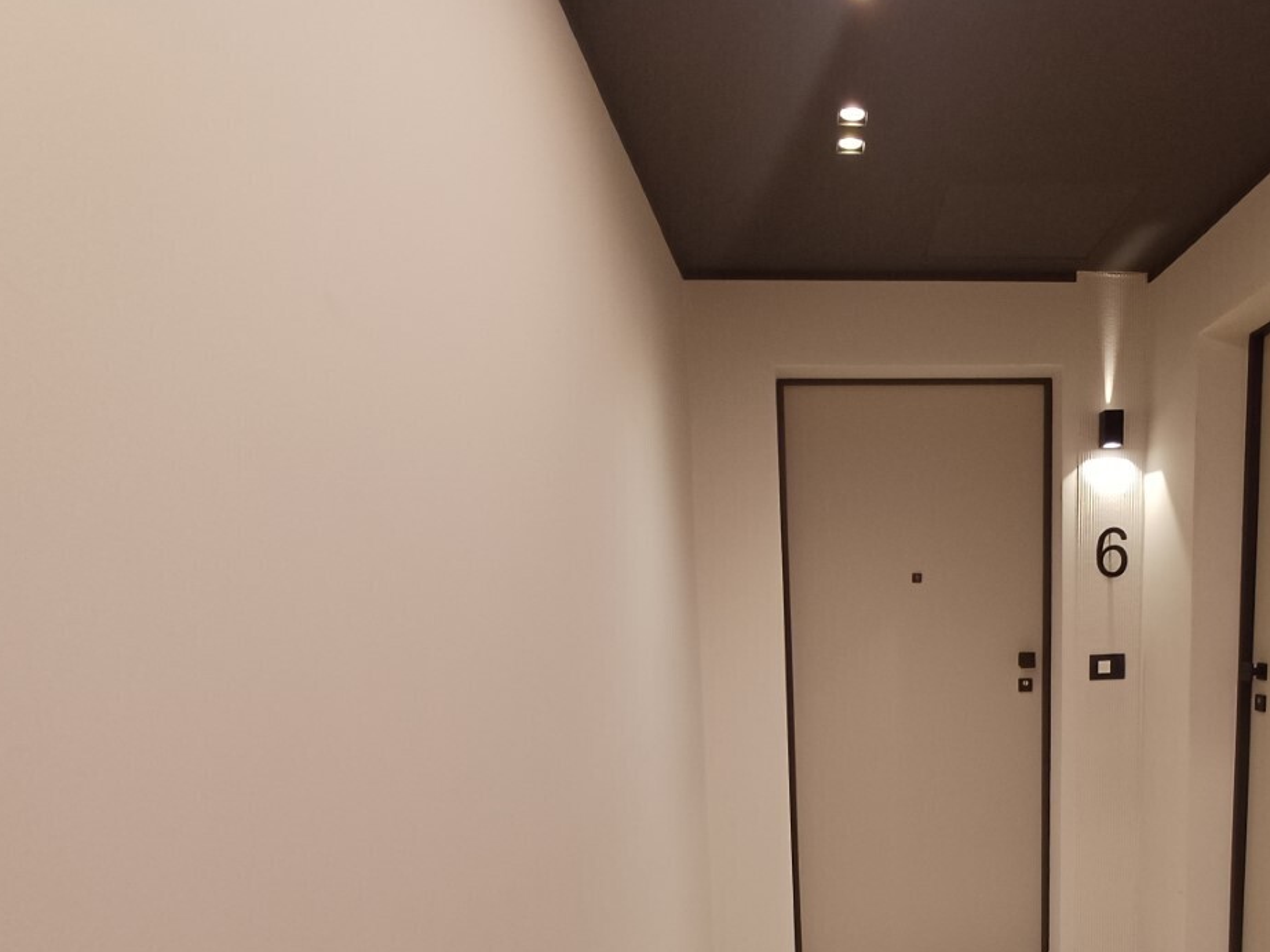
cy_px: 708
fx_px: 917
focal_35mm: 25
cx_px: 886
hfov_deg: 66.7
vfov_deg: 52.6
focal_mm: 1.64
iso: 100
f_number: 2.2
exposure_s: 1/50
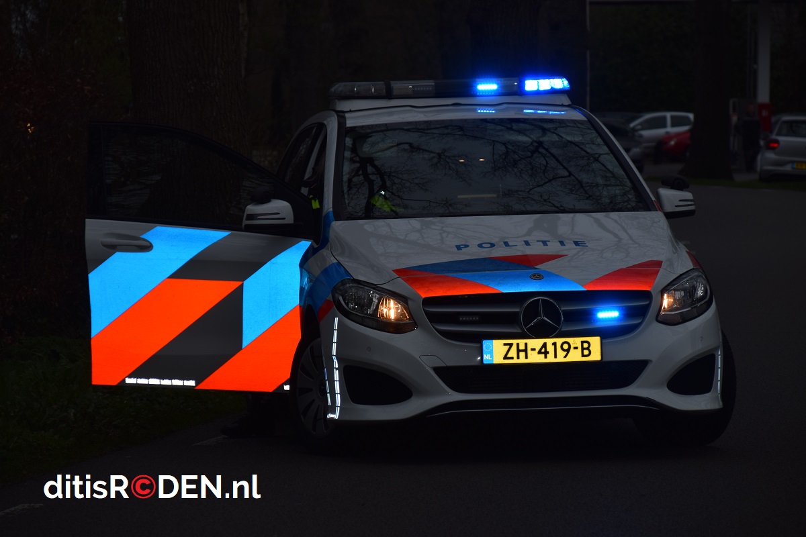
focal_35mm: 202
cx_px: 403
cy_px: 268
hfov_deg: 10.2
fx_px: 4533
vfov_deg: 6.8
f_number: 8
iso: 100
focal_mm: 135
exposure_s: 1/200
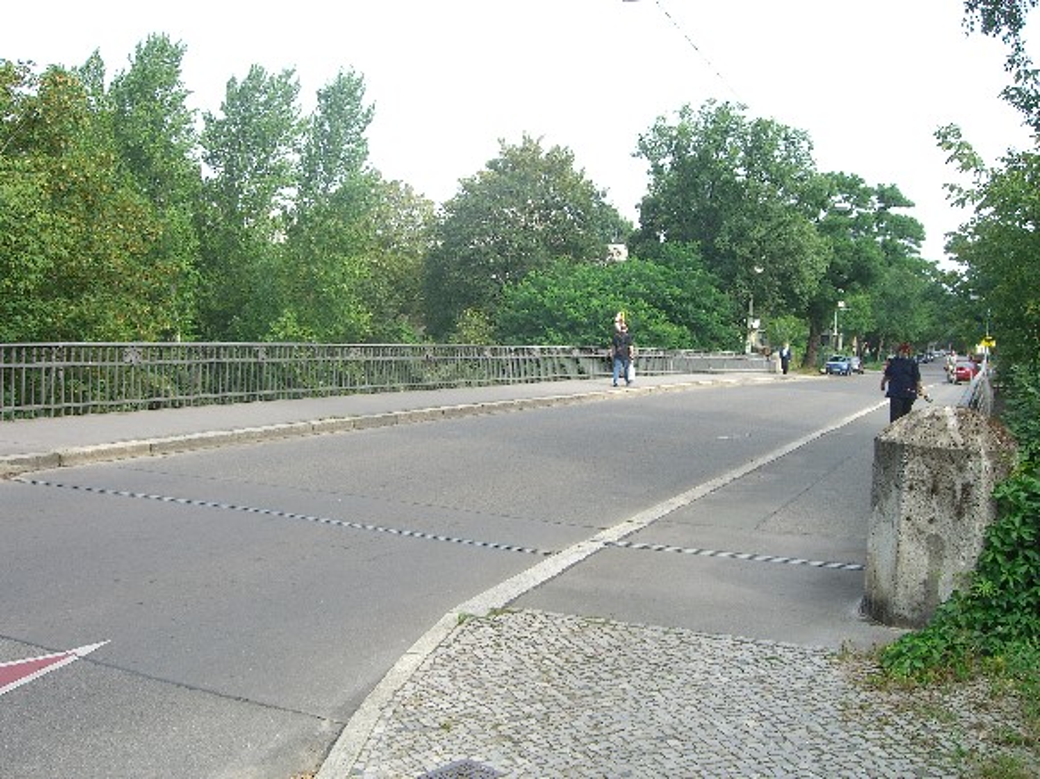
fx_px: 1141
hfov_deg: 49.0
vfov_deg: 37.7
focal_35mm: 38
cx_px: 520
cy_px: 390
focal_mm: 7.9
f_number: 4
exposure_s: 1/160
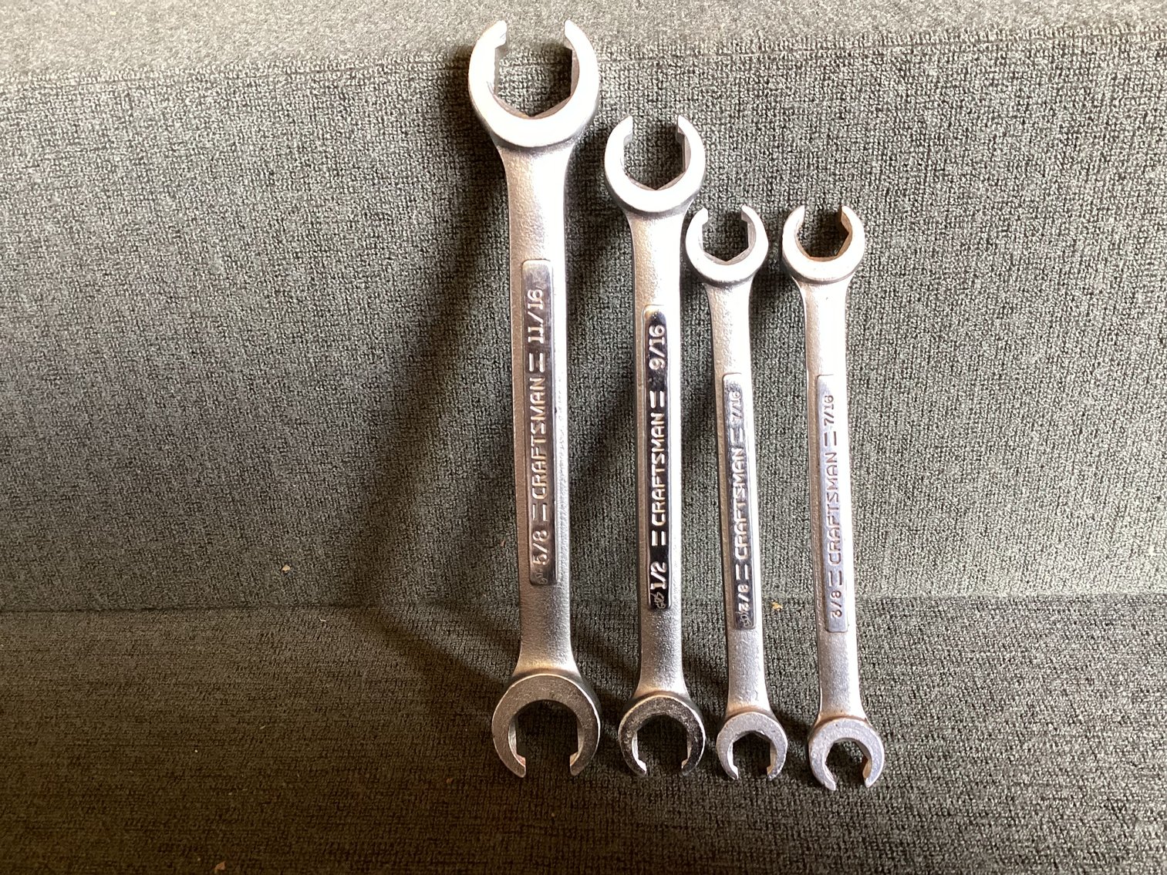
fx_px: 1045
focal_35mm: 31
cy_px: 438
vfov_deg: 45.4
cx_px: 584
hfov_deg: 58.3
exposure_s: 1/50
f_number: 2.4
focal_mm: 3.3
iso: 200
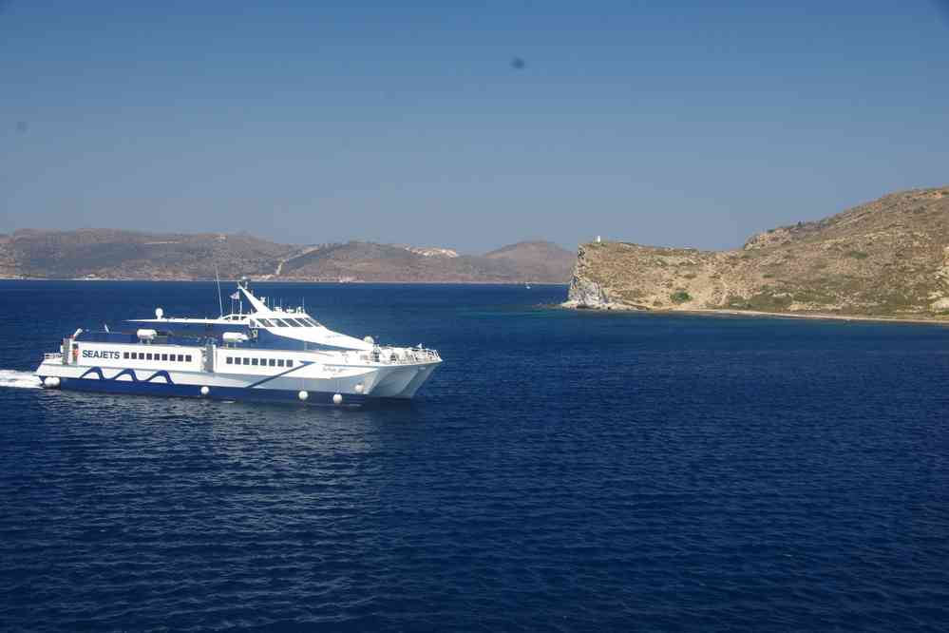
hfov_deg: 40.3
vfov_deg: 27.5
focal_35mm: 49
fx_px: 1292
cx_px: 474
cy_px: 316
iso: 200
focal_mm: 32.5
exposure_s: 1/100
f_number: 11
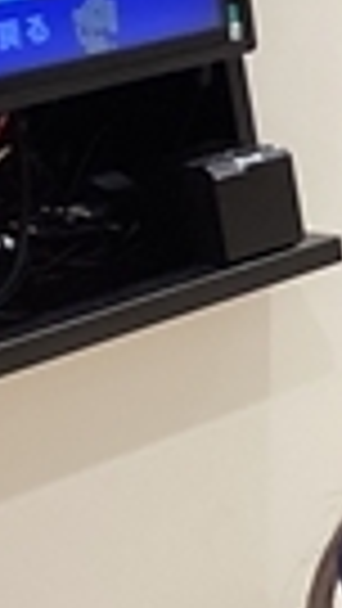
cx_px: 1318
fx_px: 2417
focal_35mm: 150
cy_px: 486
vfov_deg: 14.2
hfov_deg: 6.6
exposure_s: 1/60
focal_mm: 3.3
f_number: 2.4
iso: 80
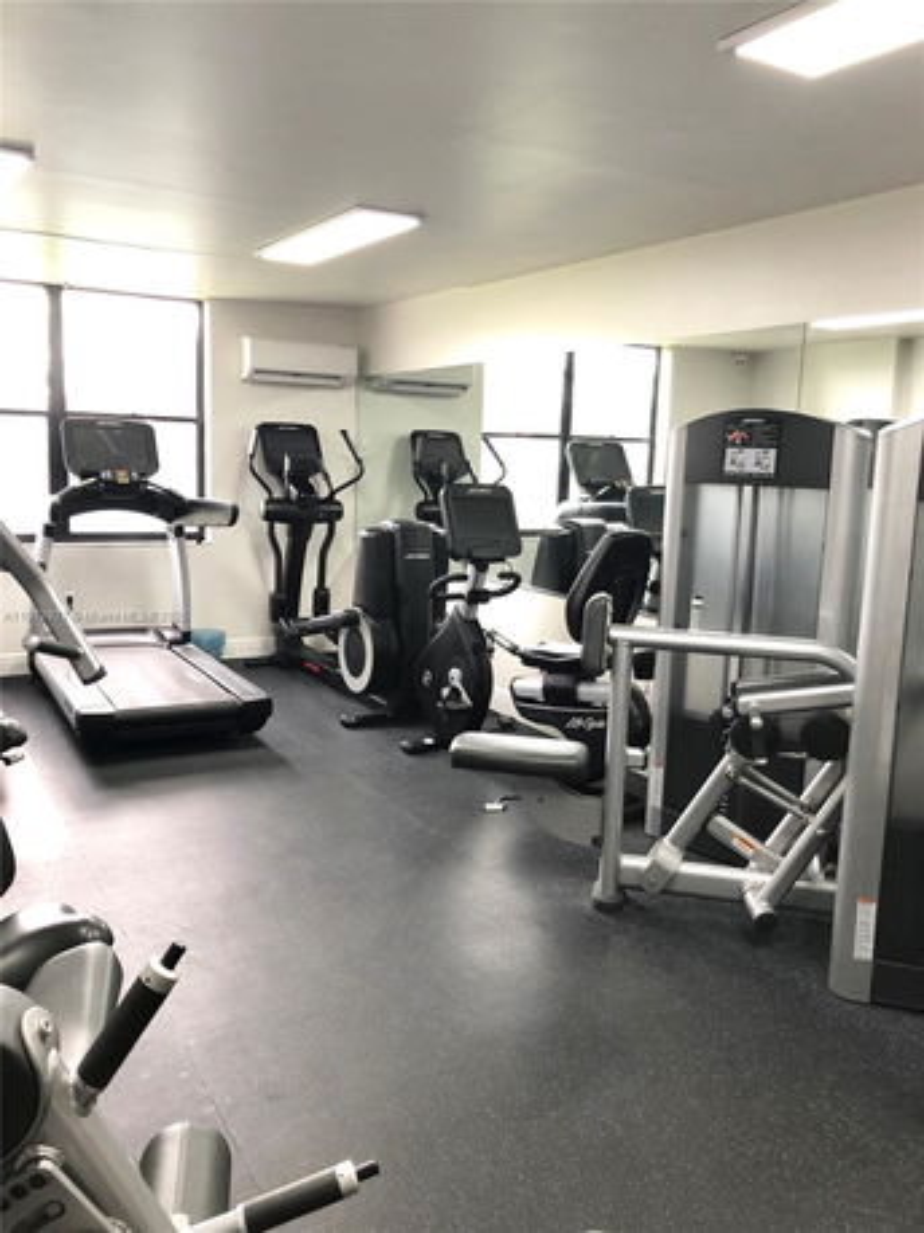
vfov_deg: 63.5
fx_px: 997
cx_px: 462
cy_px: 616
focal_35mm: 28
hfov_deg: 49.7
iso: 40
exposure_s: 1/20
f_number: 1.8
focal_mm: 4
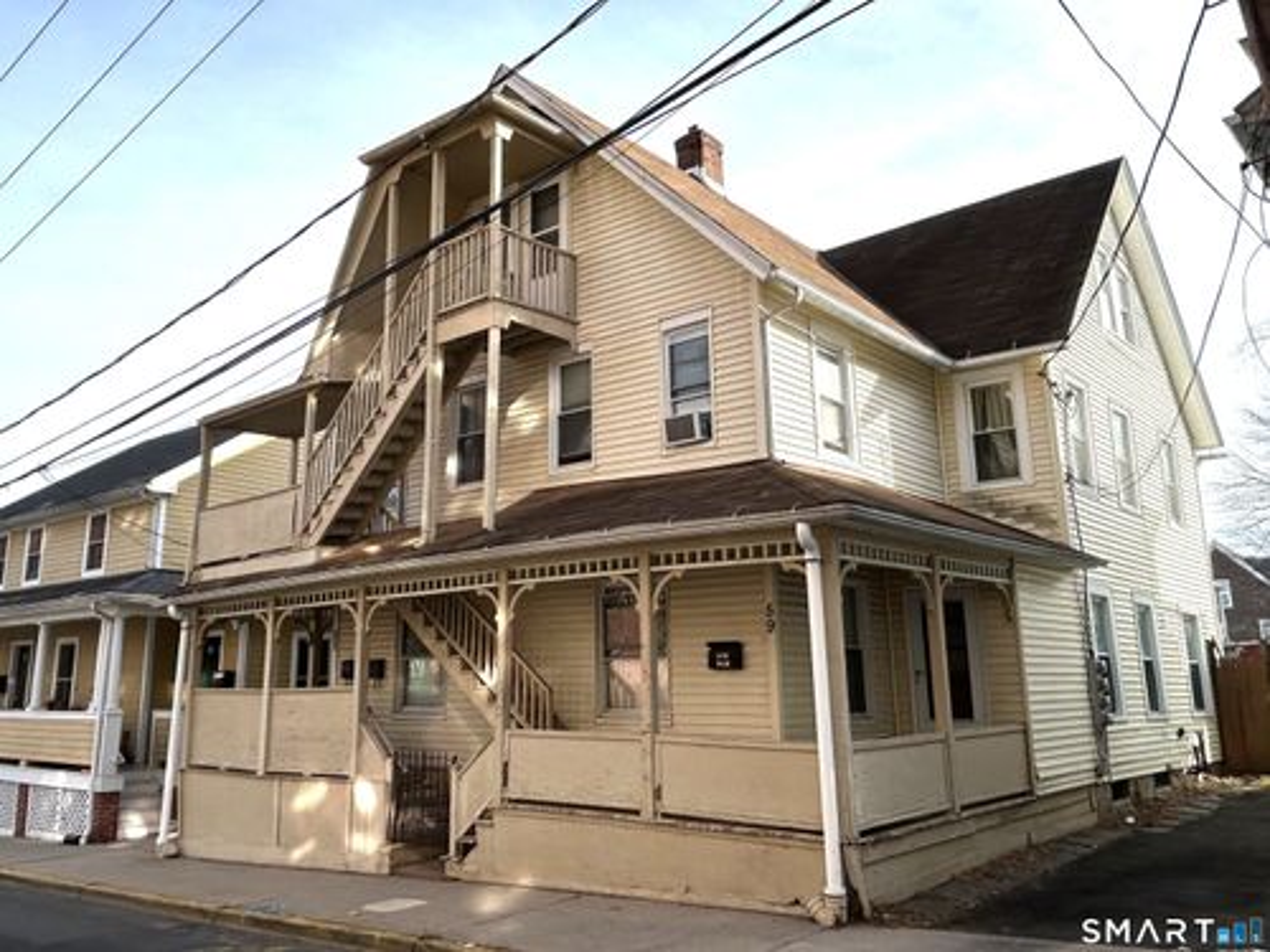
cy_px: 476
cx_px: 635
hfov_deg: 69.4
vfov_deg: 54.9
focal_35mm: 25
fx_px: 917
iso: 32
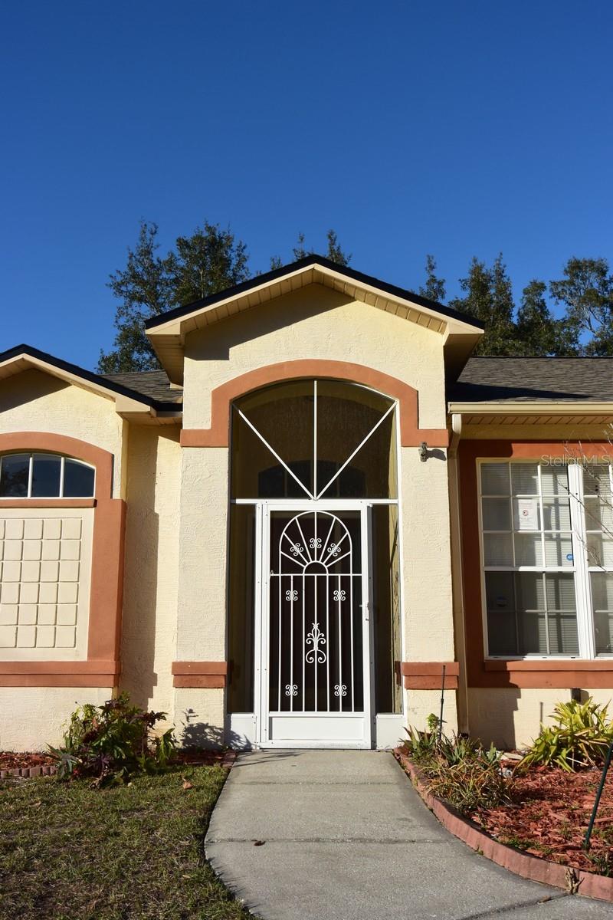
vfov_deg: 54.4
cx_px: 306
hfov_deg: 37.9
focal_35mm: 35
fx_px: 894
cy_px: 460
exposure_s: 1/800
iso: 160
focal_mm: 13
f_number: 5.6
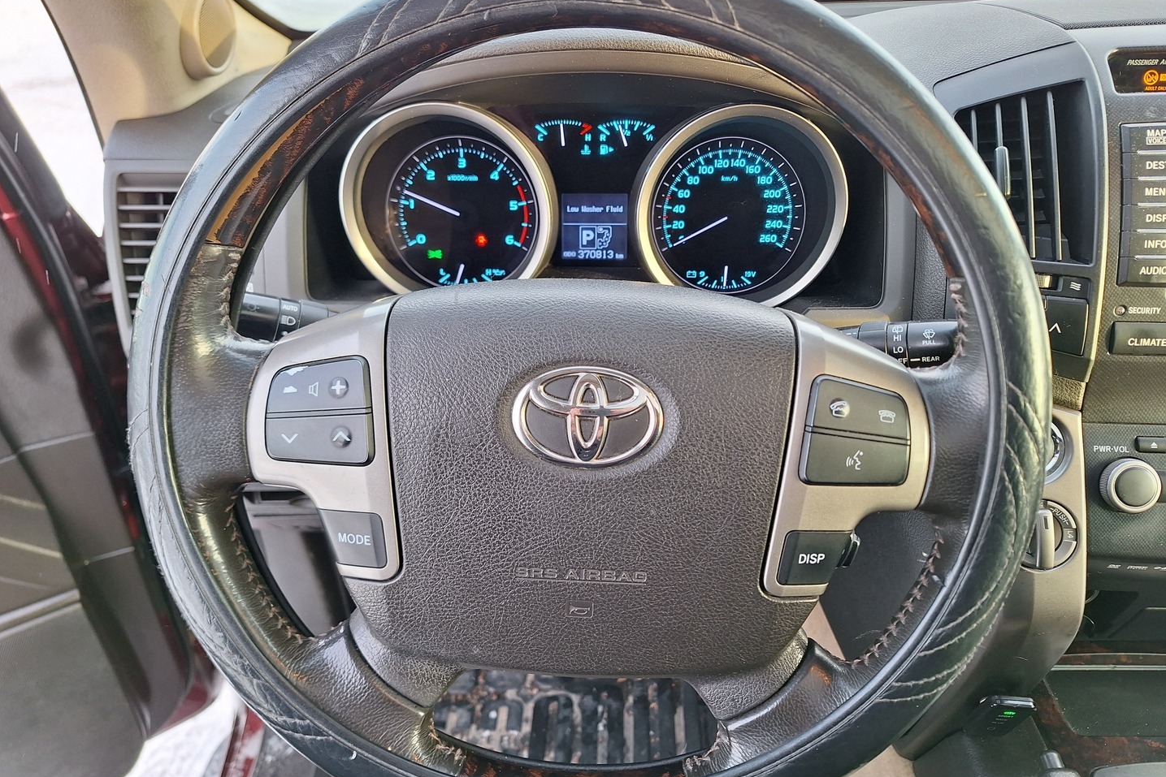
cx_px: 584
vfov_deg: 53.1
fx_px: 777
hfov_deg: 73.7
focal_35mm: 24
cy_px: 367
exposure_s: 1/100
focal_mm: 5.54
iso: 80
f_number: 1.8
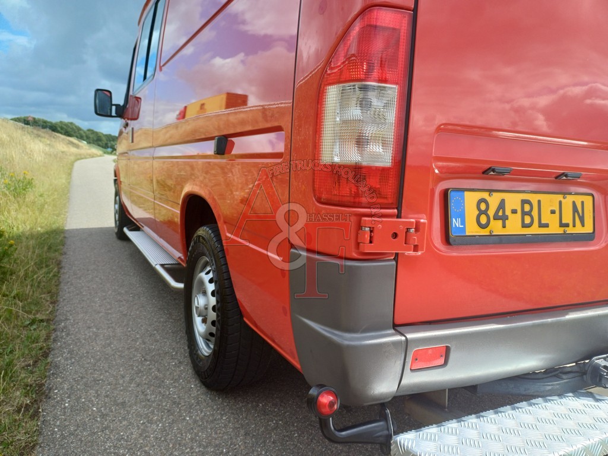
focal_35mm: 25
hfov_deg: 69.4
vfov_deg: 54.9
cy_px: 228
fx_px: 439
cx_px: 304
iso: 50
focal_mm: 4.65
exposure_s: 1/621
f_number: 1.8
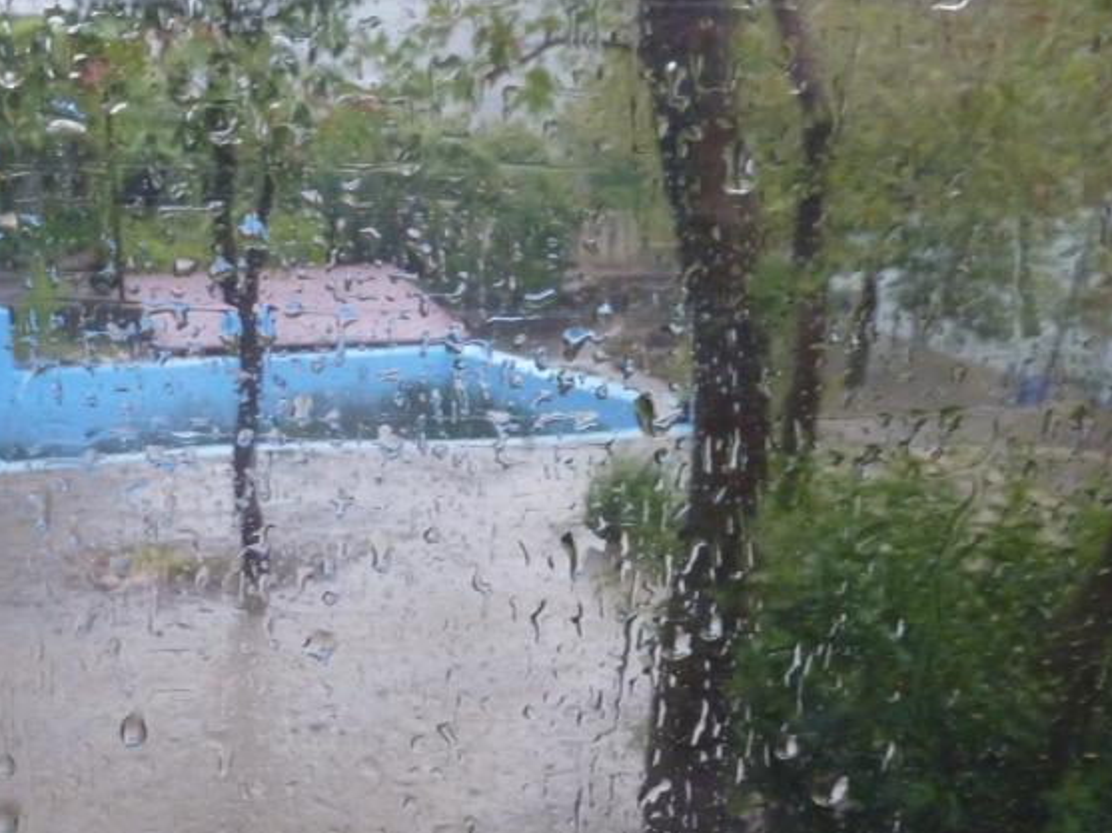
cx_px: 270
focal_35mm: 46
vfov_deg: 31.1
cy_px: 591
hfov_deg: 40.0
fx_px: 1477
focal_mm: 4.1
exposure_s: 1/30
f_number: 3.3
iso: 400
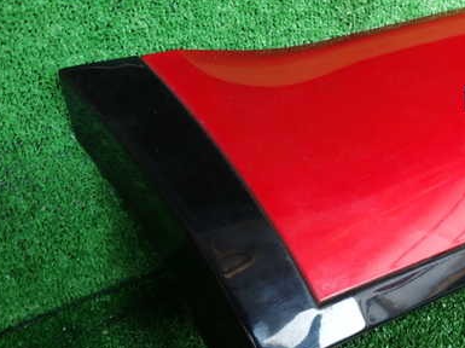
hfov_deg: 46.3
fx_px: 523
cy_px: 182
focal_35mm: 39
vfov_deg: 36.8
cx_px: 347
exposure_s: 1/60
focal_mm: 4.5
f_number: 2
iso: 125
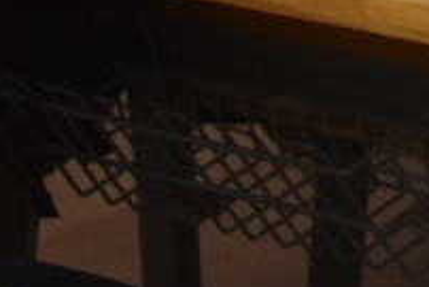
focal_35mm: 267
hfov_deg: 6.7
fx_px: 3184
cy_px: -644
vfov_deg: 4.9
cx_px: 1487
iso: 800
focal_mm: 24
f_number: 5
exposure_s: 1/100
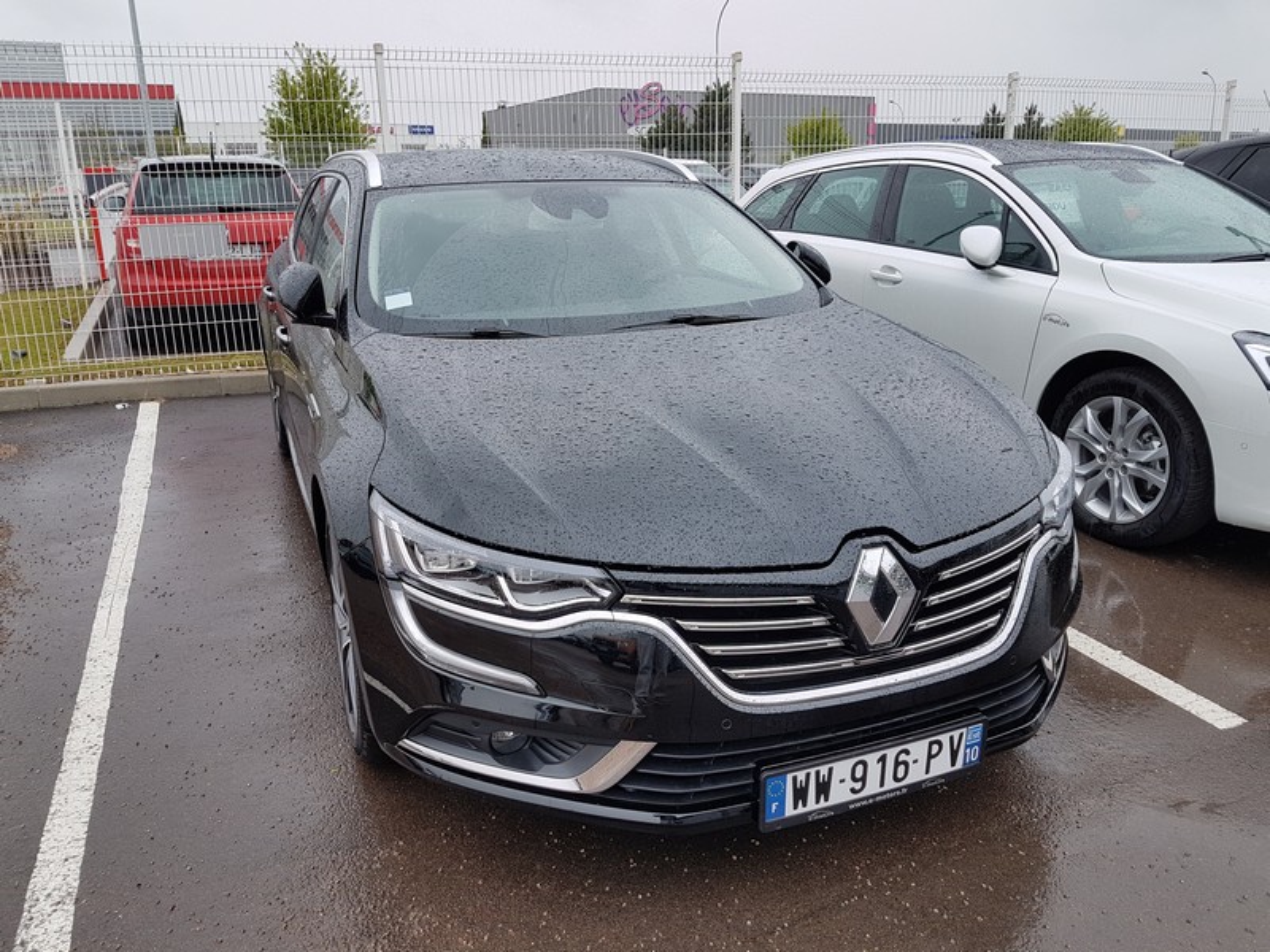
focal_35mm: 26
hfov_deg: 67.3
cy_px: 476
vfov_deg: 53.1
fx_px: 954
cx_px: 635
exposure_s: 1/804
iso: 40
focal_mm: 4.2
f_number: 1.7
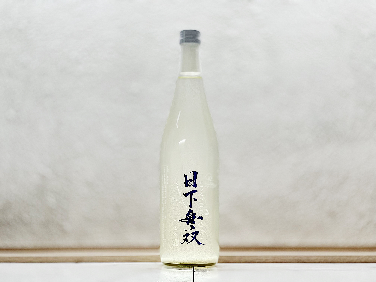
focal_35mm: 77
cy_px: 141
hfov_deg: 25.3
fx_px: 836
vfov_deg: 19.1
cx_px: 188
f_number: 2.8
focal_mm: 9
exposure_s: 1/100
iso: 125
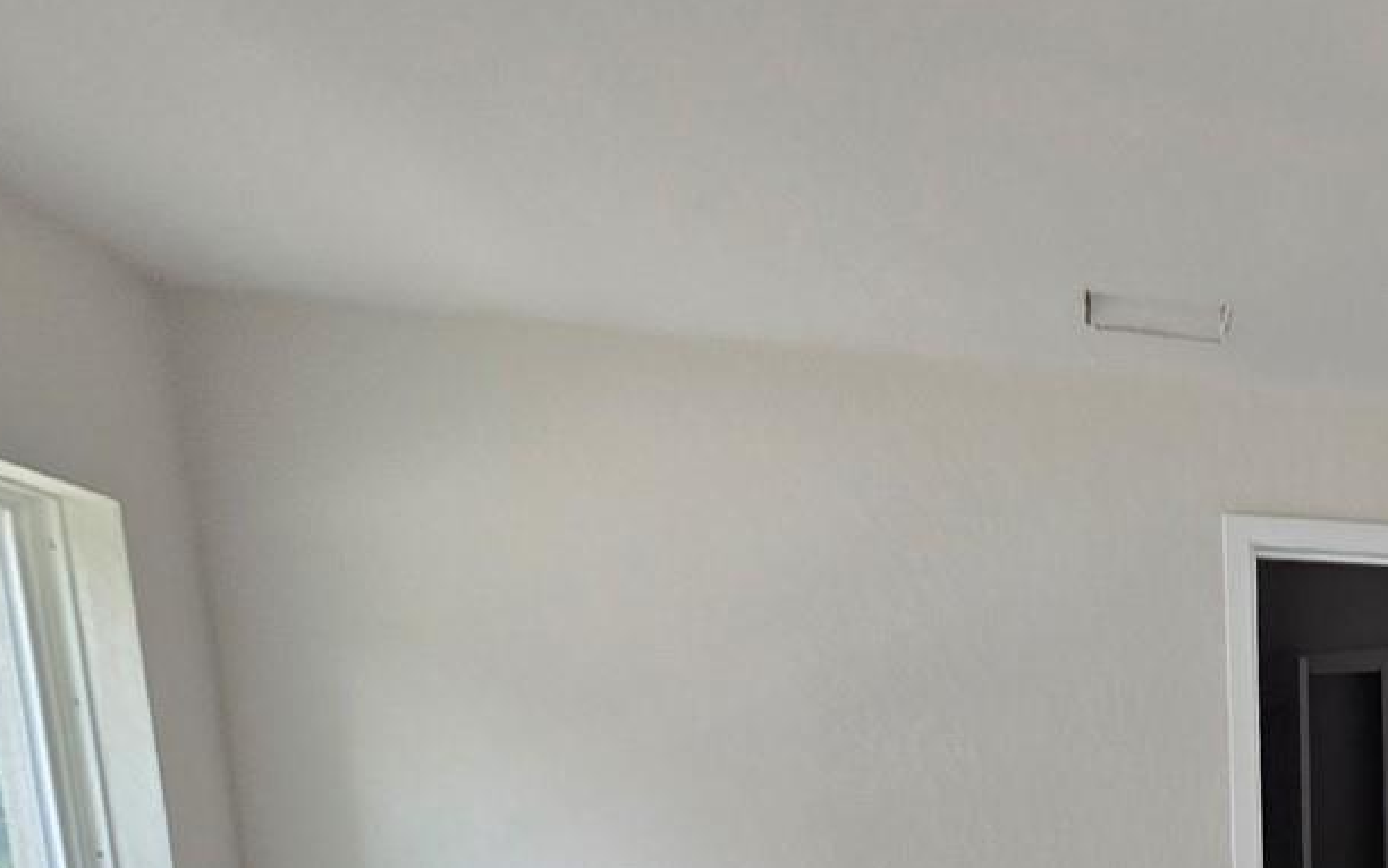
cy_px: 1097
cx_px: 1563
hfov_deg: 41.6
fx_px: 1362
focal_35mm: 36
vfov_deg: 29.3
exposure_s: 1/100
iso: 100
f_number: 2.2
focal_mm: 2.2
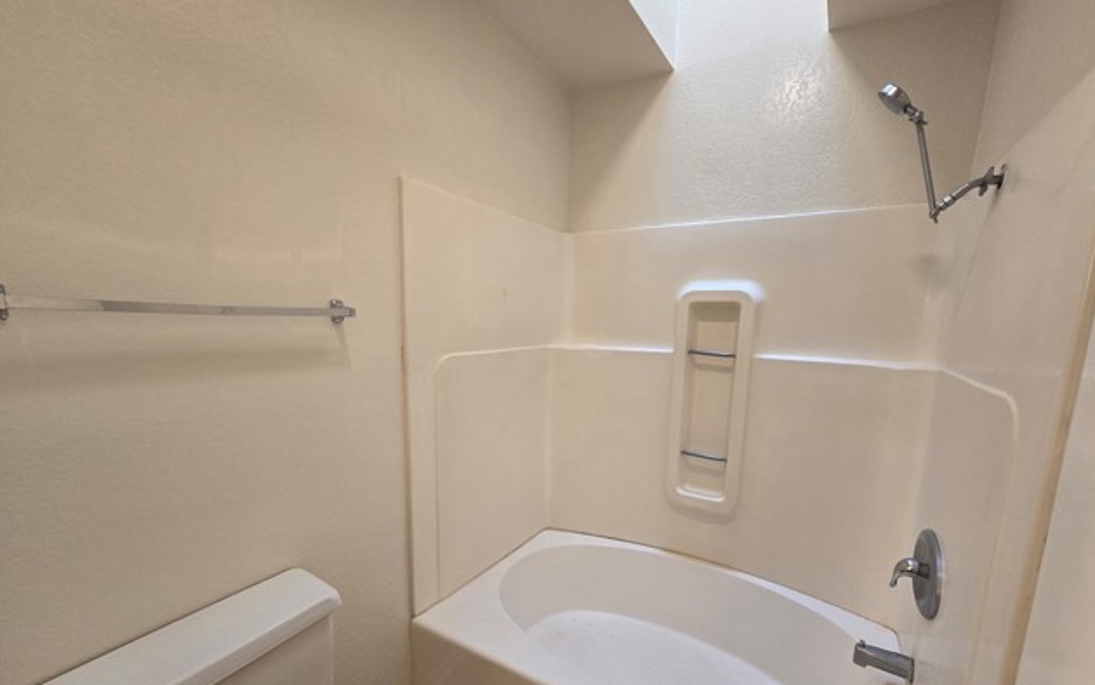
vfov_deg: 78.0
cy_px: 402
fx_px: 418
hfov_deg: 105.3
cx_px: 553
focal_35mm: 14
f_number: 2.2
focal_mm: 2.2
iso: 80
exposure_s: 1/60
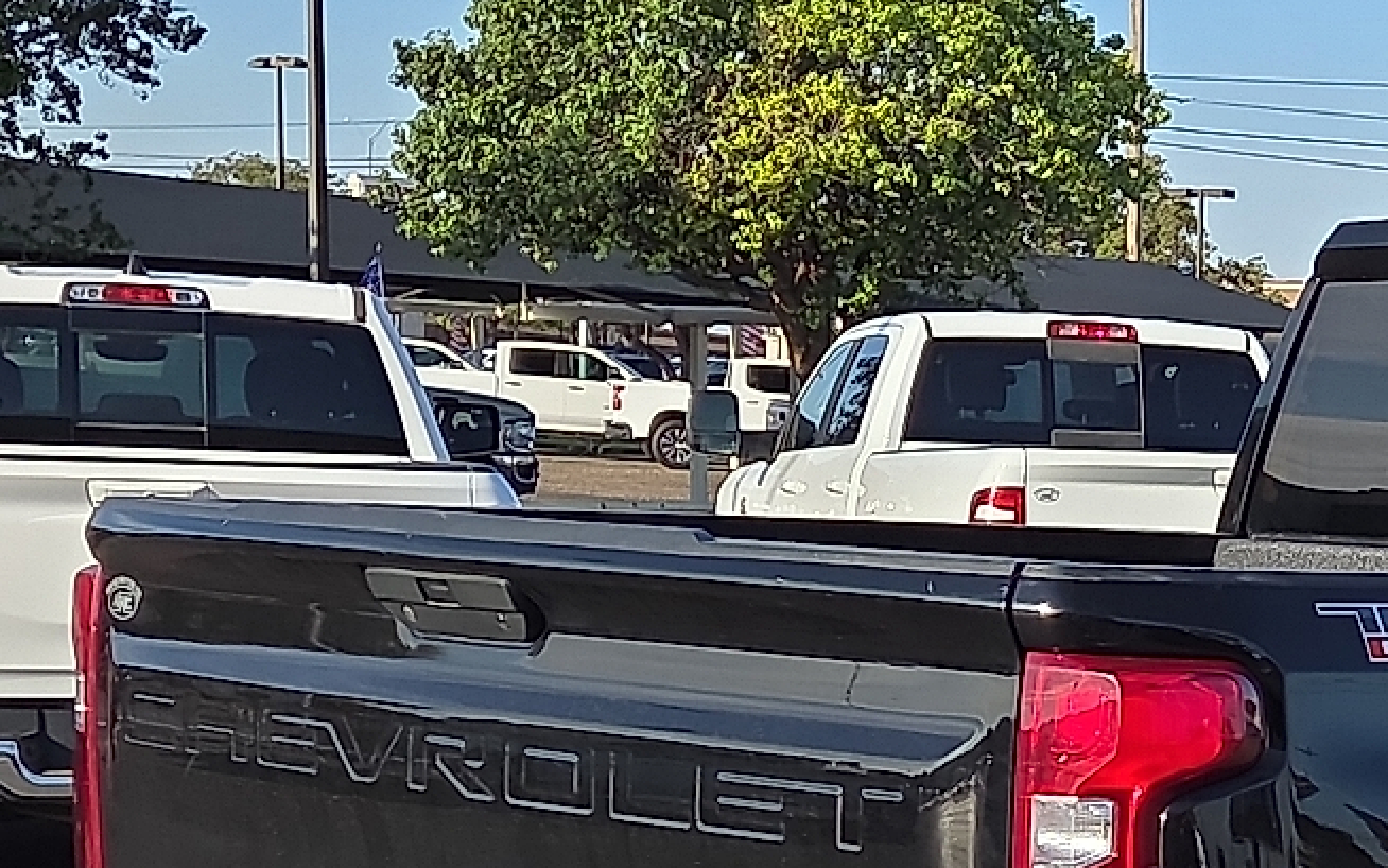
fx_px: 3632
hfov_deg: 20.5
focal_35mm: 96
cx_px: 1571
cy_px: 849
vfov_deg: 13.5
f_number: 1.8
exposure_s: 1/1000
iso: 25
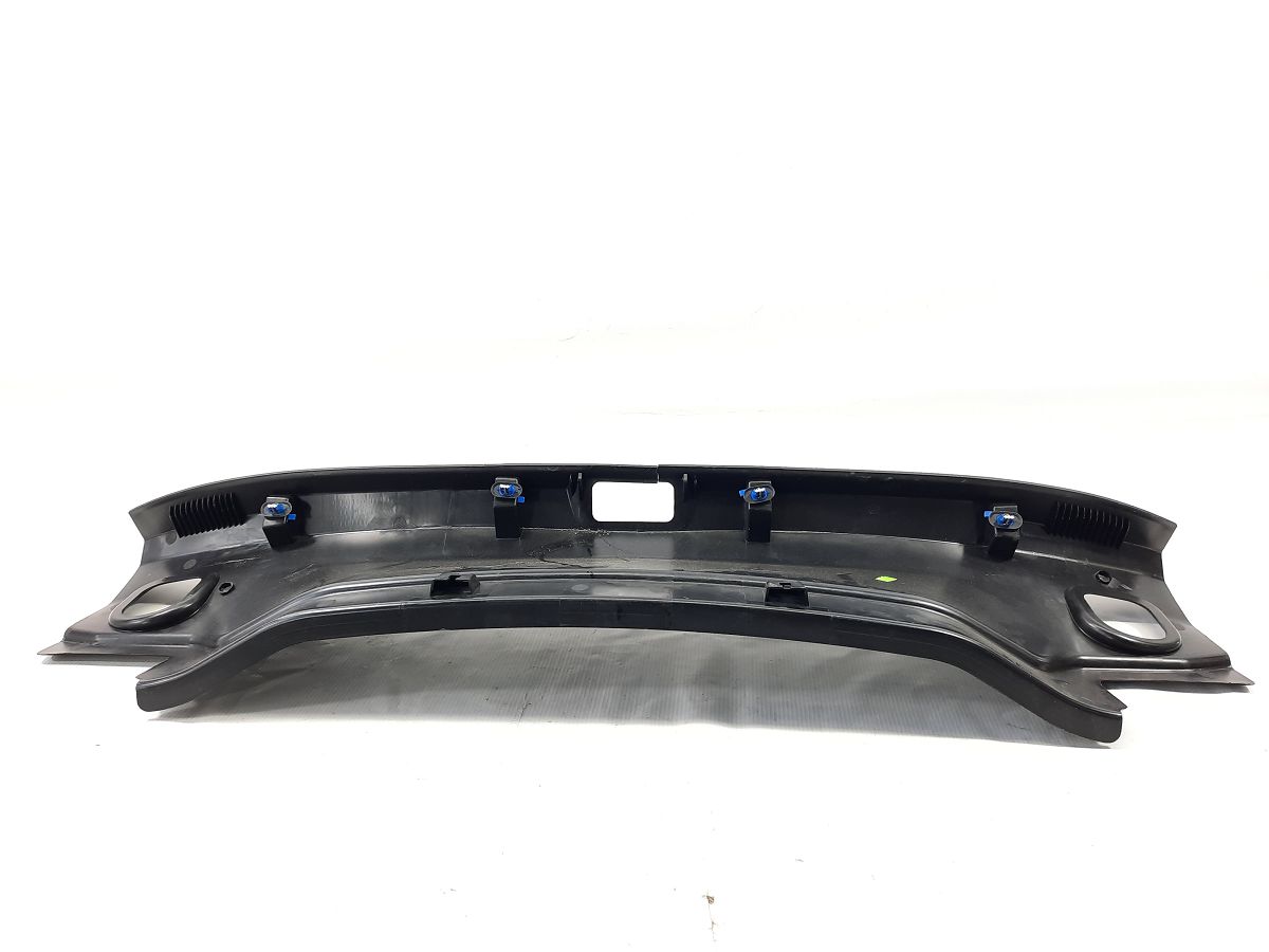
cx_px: 634
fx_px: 916
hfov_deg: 69.4
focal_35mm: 25
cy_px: 476
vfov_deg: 54.9
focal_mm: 4.6
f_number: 2
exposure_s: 1/50
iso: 80
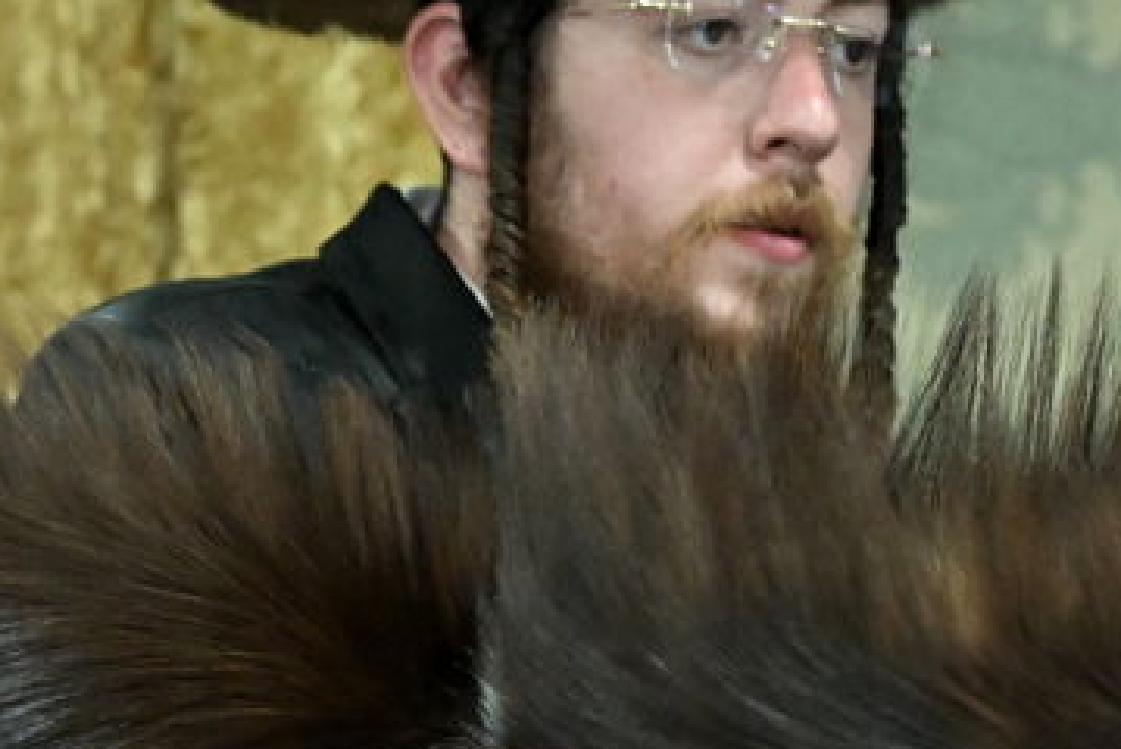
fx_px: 8134
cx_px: 456
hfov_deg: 7.9
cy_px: 1453
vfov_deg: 5.2
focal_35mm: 261
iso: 4000
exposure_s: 1/200
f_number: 5
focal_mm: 67
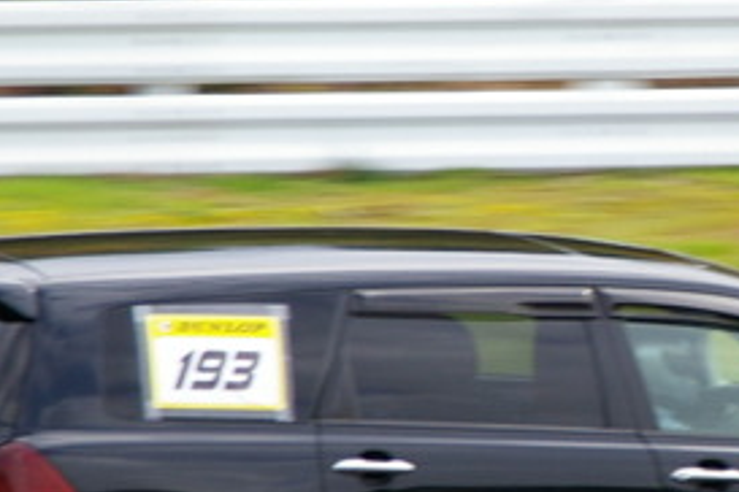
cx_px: 864
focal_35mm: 871
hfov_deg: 2.4
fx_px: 17876
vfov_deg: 1.6
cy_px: 246
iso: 200
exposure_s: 1/180
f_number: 8
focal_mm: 155
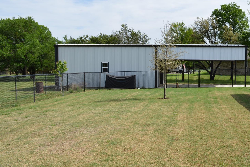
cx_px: 170
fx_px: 264
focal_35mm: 38
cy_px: 78
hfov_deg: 49.7
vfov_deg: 35.0
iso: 100
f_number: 8
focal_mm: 18
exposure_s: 1/250
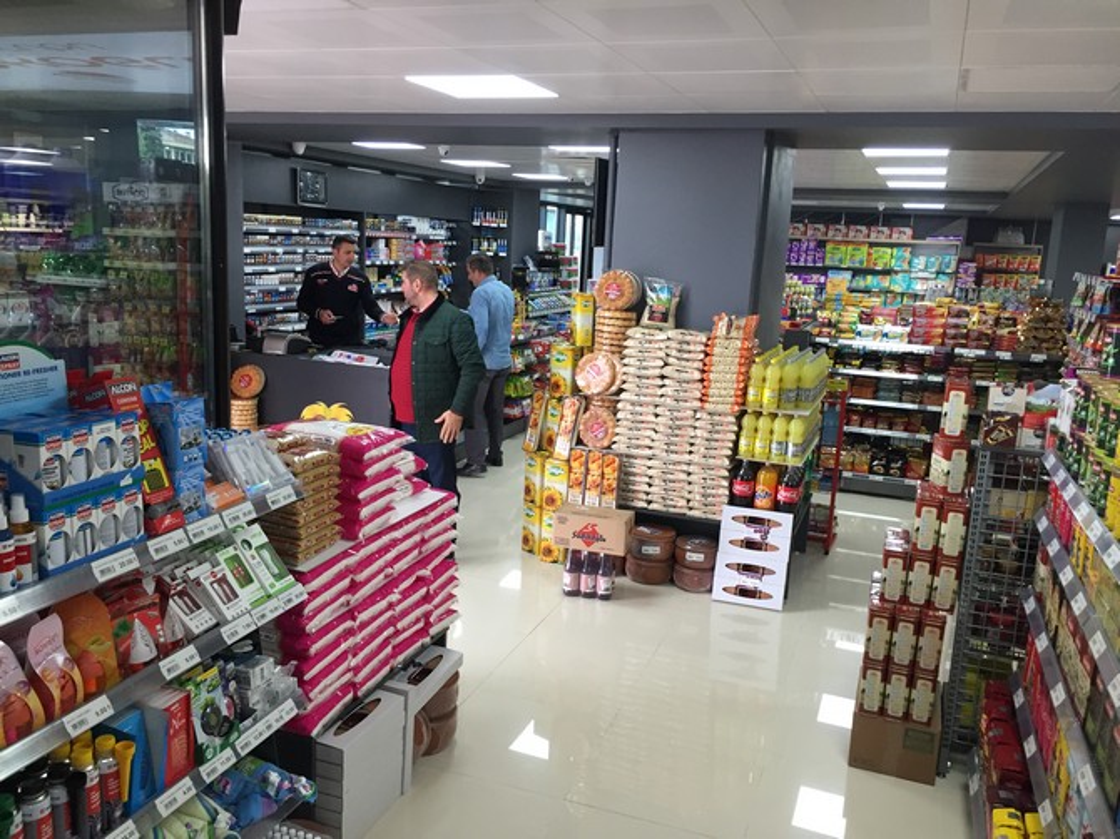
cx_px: 560
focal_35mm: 29
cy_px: 420
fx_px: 938
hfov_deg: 61.7
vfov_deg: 48.2
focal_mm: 4.15
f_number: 2.2
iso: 64
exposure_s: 1/33
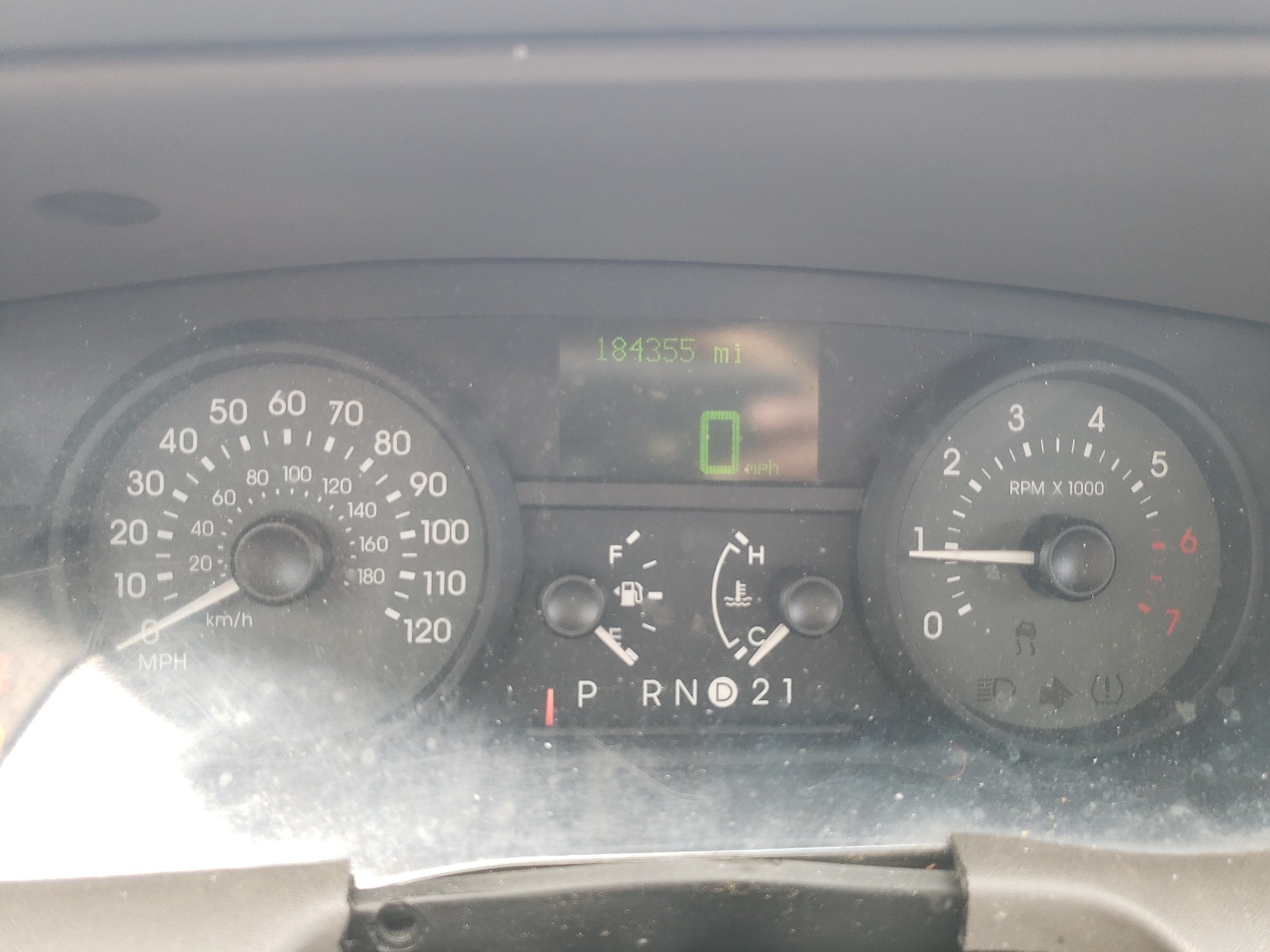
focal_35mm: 27
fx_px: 991
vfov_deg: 51.4
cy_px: 460
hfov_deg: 65.3
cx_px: 656
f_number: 1.5
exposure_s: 1/50
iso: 53
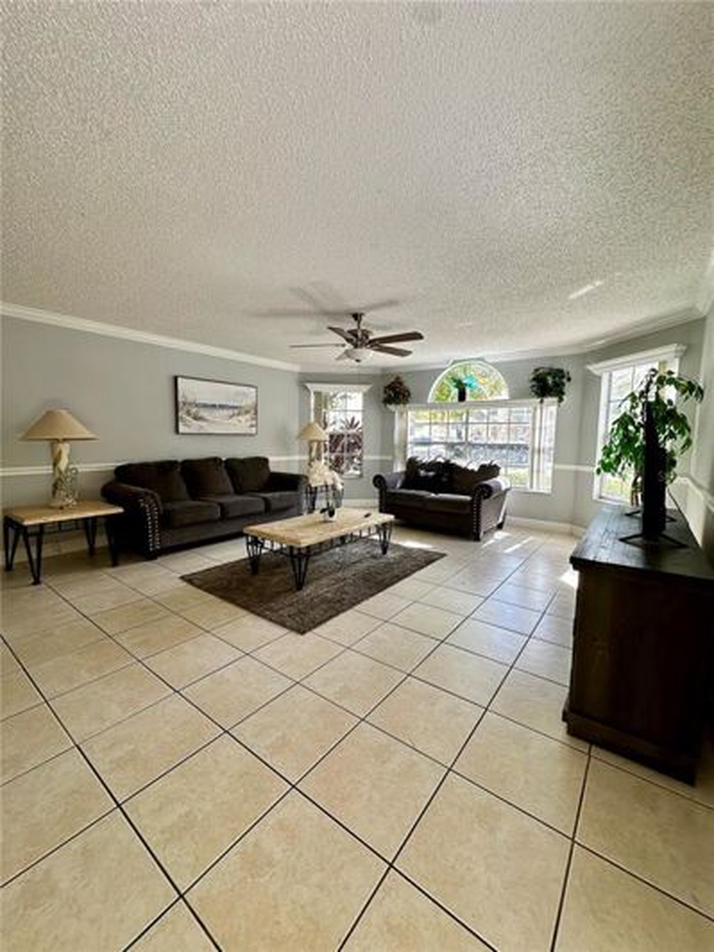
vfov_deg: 102.1
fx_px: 385
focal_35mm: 14
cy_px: 476
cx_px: 357
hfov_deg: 85.7
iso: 40
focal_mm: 2.22
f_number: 2.2
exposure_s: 1/134
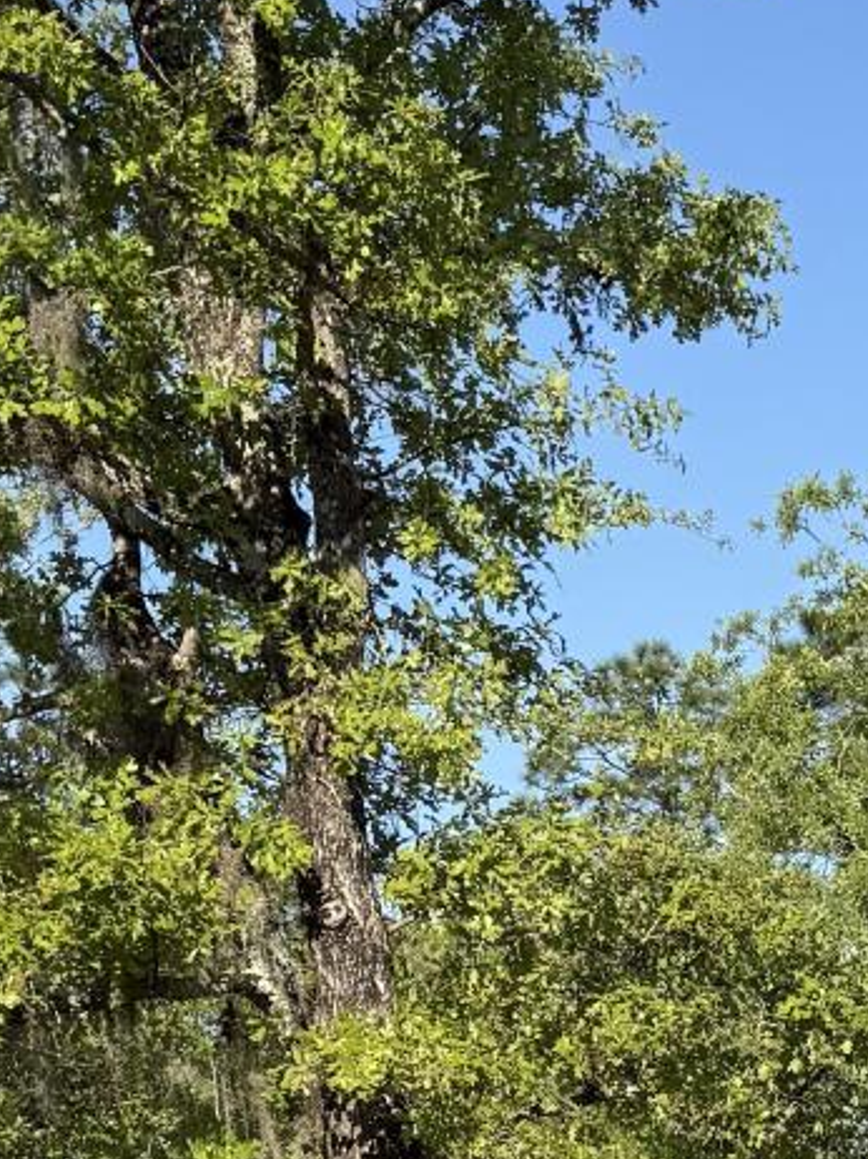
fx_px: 3480
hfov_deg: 13.7
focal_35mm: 104
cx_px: 1119
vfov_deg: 17.5
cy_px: 1593
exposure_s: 1/3279
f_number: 1.78
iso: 80
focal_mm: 6.76
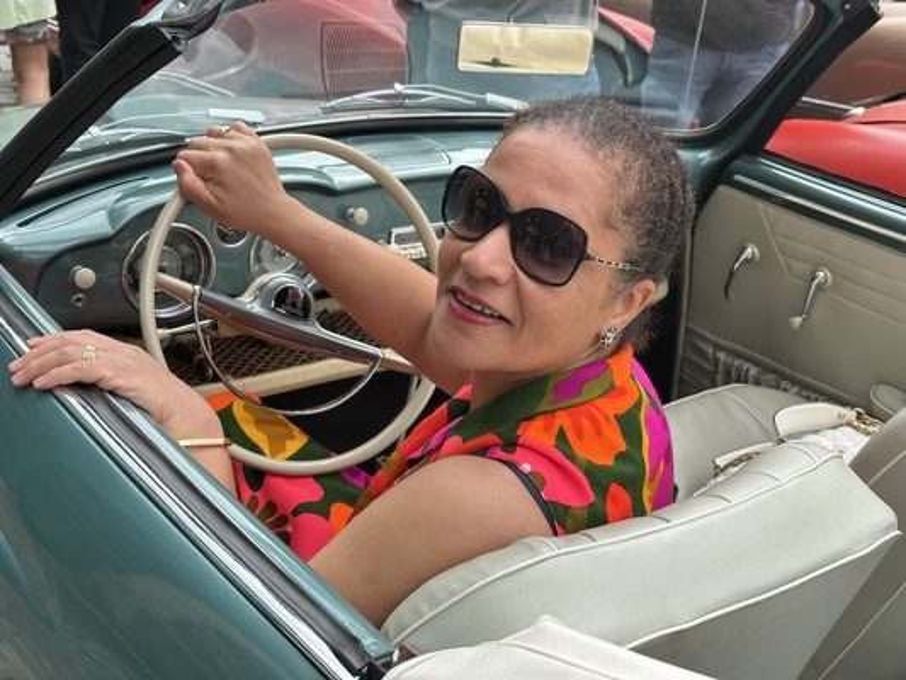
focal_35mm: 48
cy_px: 340
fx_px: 1257
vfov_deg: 30.3
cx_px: 453
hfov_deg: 39.6
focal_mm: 6.86
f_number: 1.78
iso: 64
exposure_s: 1/1120
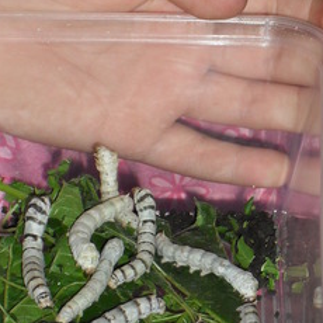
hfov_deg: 9.0
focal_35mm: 194
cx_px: 171
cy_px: 219
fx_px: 2048
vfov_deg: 9.0
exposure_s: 1/60
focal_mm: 18.9
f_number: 5.8
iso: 200
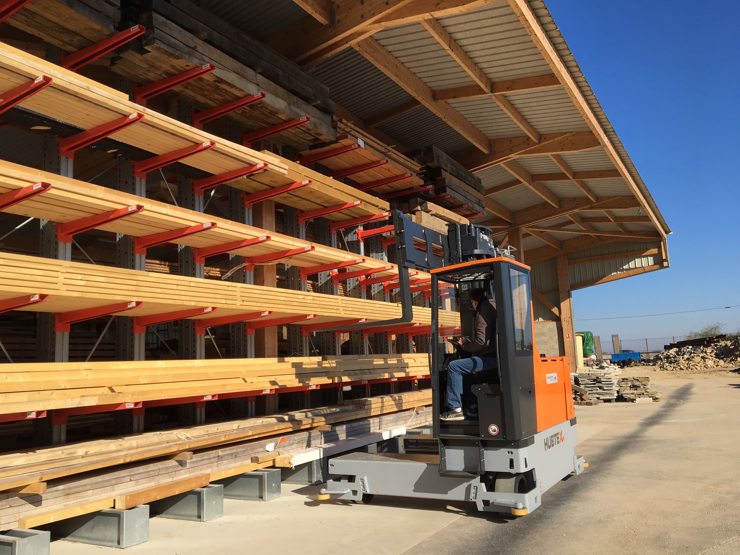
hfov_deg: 61.7
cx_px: 370
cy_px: 278
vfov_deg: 48.2
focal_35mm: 29
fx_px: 620
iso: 25
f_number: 2.2
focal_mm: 4.15
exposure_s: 1/1508
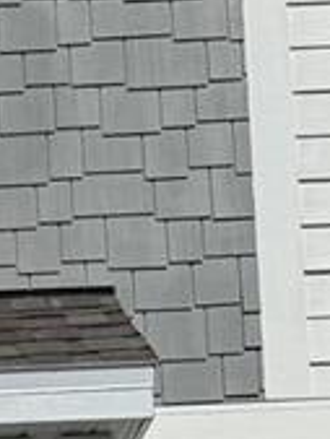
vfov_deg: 11.1
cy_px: 686
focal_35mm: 170
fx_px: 2158
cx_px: -374
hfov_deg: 8.2
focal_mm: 6.76
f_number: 1.78
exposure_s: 1/14286
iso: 64
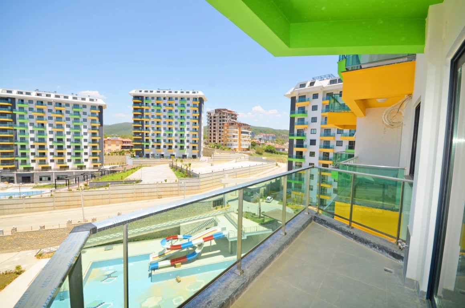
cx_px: 232
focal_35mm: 15
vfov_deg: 77.1
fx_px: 193
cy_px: 154
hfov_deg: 100.5
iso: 100
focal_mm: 10
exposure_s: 1/200
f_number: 7.1
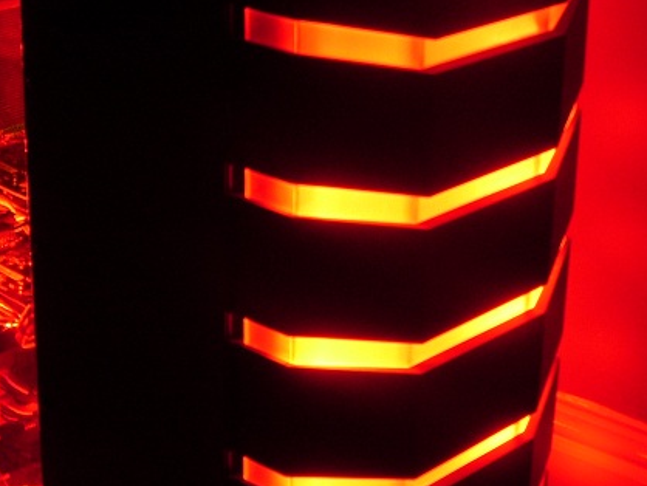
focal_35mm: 84
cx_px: 257
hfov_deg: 23.2
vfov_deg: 17.6
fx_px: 1571
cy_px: 174
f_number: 3
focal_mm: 6.3
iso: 80
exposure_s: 8
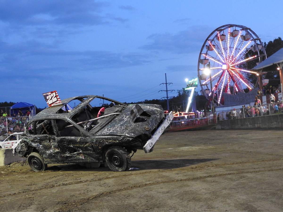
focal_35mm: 55
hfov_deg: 34.9
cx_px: 142
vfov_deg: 26.6
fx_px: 450
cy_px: 106
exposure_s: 1/15
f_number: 4
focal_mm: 9.9
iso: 400
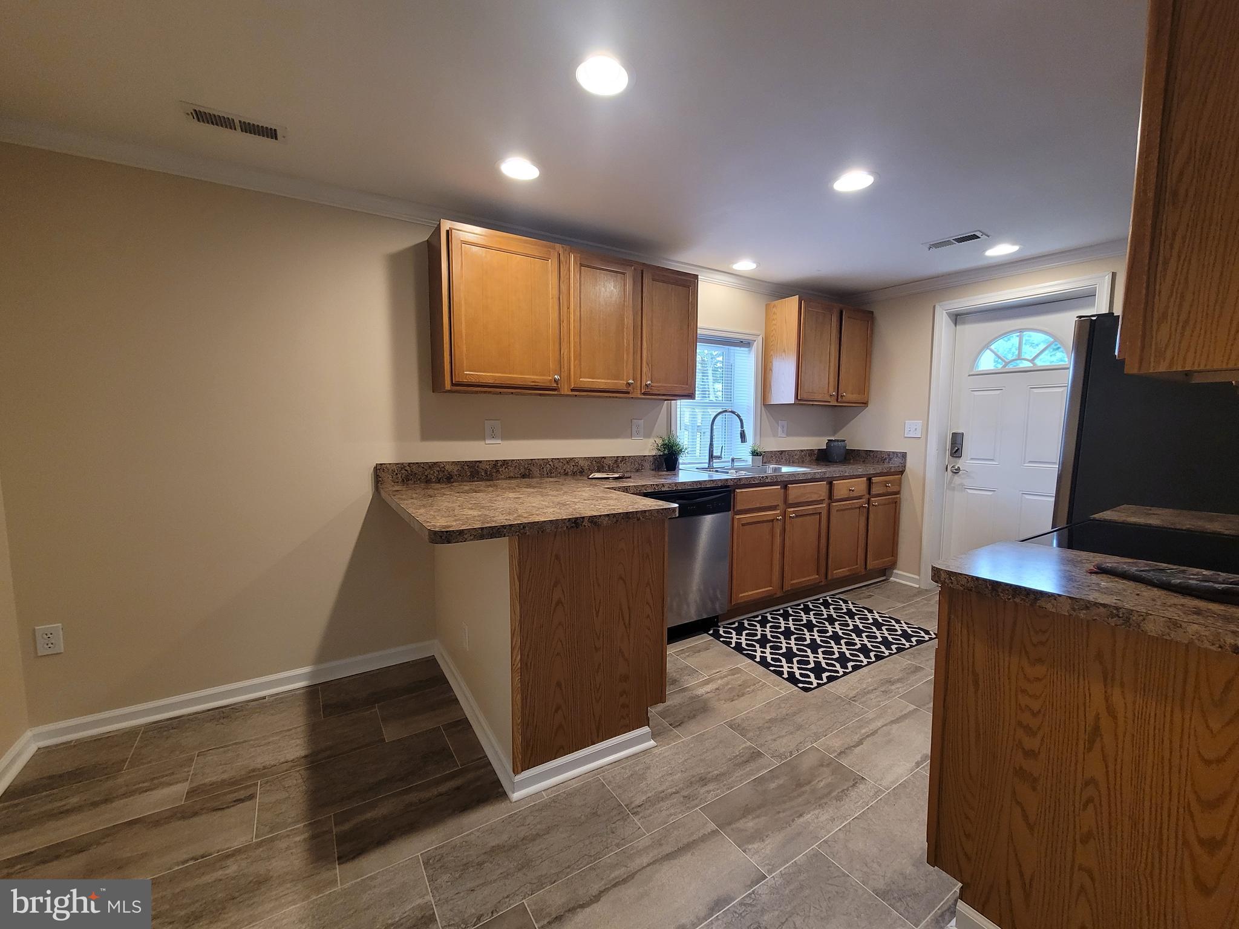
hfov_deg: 106.2
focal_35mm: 13
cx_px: 620
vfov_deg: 89.9
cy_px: 464
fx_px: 465
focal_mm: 2.2
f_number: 2.2
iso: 320
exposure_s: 1/60
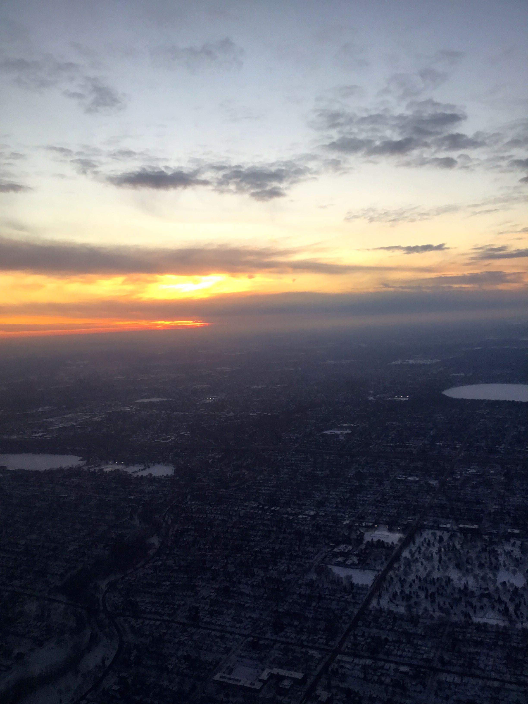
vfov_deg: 58.4
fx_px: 630
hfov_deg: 45.4
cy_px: 352
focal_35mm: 31
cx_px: 264
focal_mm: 3.3
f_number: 2.4
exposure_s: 1/120
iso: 32
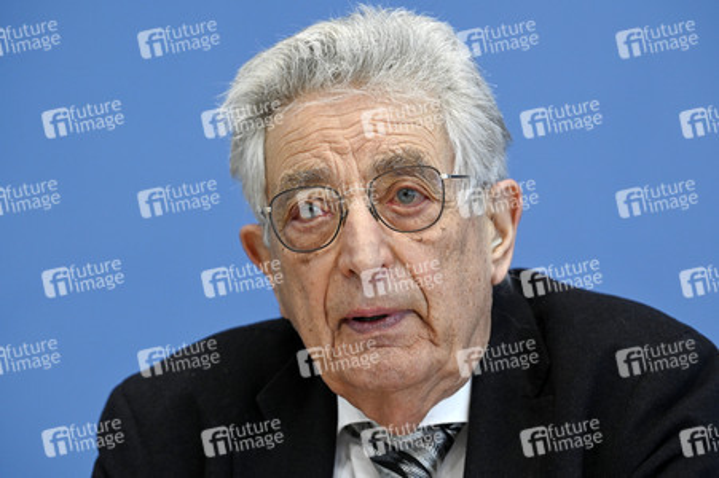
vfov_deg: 6.9
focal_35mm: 200
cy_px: 239
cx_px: 360
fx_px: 3991
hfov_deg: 10.3
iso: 2500
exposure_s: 1/640
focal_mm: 200
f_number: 5
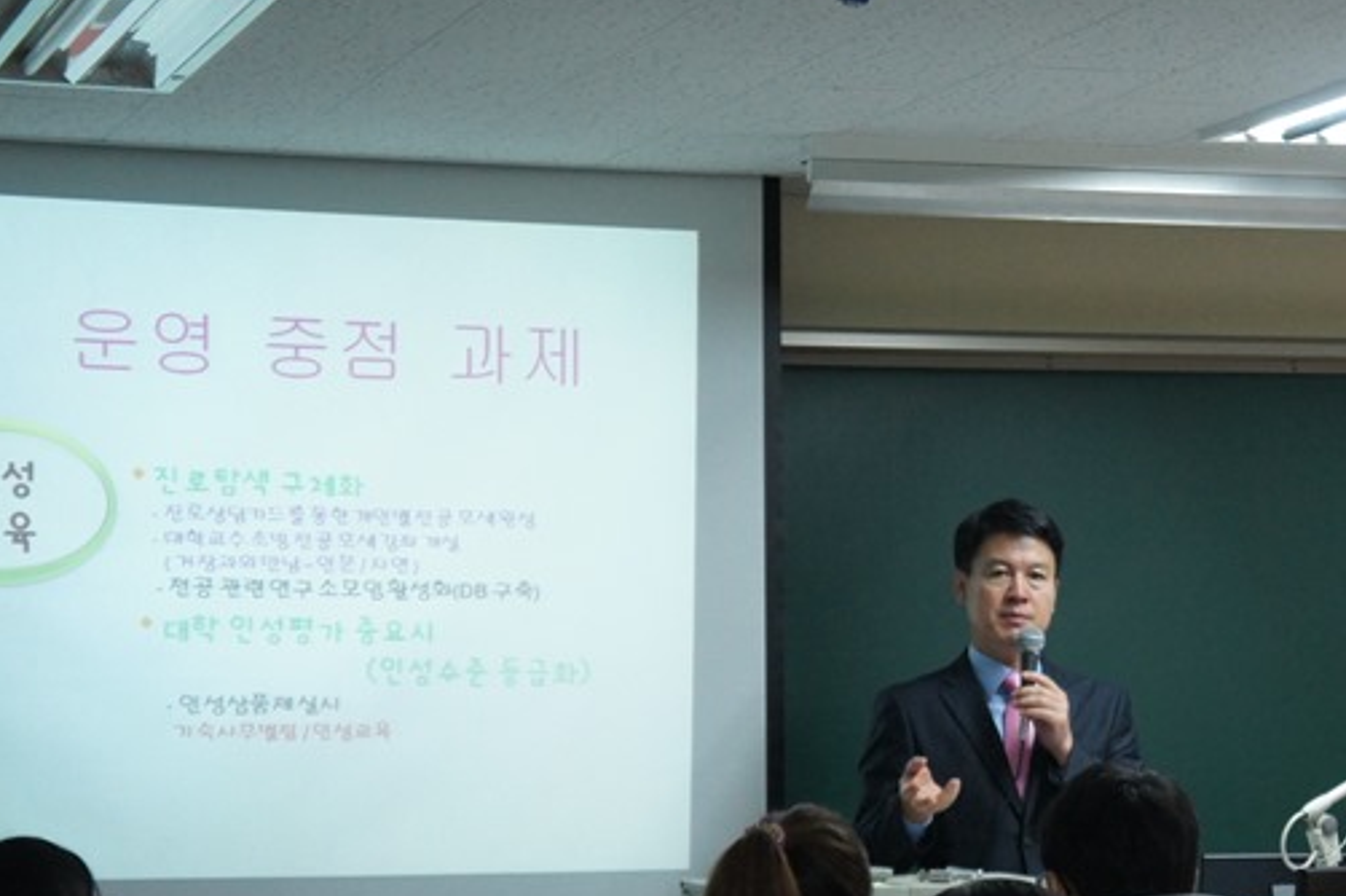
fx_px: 4110
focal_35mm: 110
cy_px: 679
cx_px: 896
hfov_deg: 18.5
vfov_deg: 12.4
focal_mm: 46
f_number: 5
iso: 1600
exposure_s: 1/125
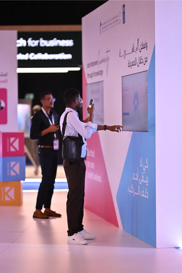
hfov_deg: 13.0
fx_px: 796
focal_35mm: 105
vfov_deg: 19.5
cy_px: 136
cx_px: 91
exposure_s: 1/320
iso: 500
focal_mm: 105
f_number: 1.4
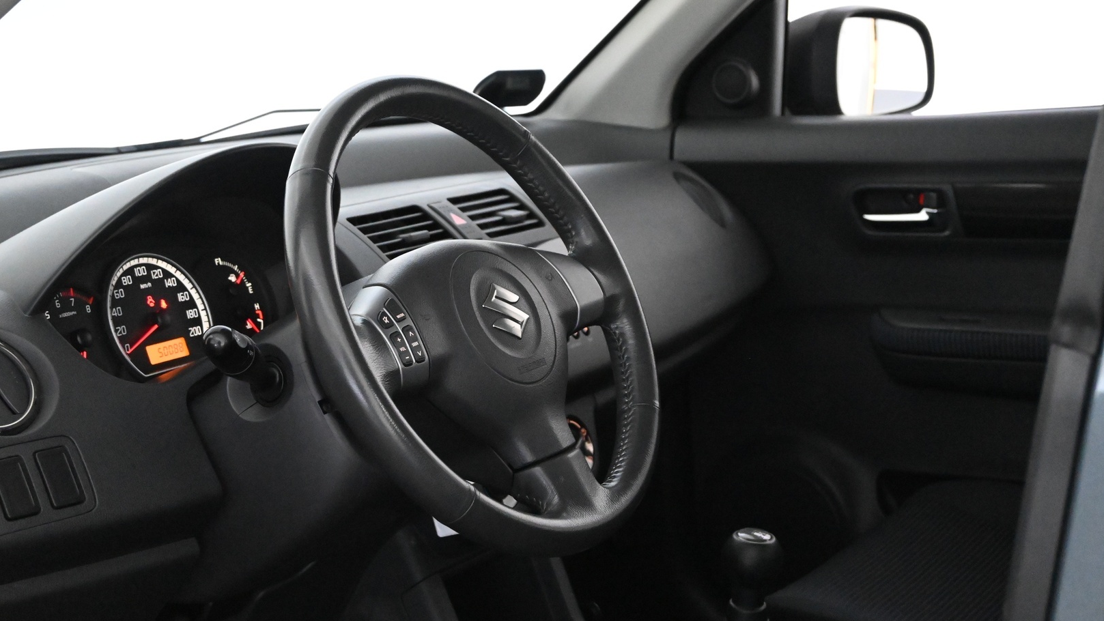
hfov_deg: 32.6
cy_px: 298
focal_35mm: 65
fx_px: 1889
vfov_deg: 18.7
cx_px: 552
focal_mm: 41
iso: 10000
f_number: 5.6
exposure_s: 1/60
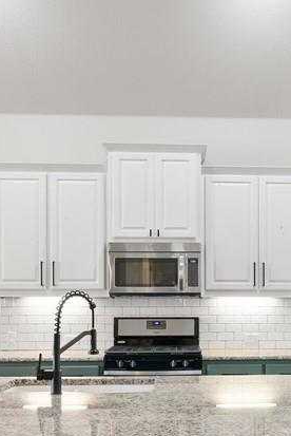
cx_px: 215
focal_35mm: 42
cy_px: 314
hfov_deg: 31.4
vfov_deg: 45.1
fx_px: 508
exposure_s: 1/4
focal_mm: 16
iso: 800
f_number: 8
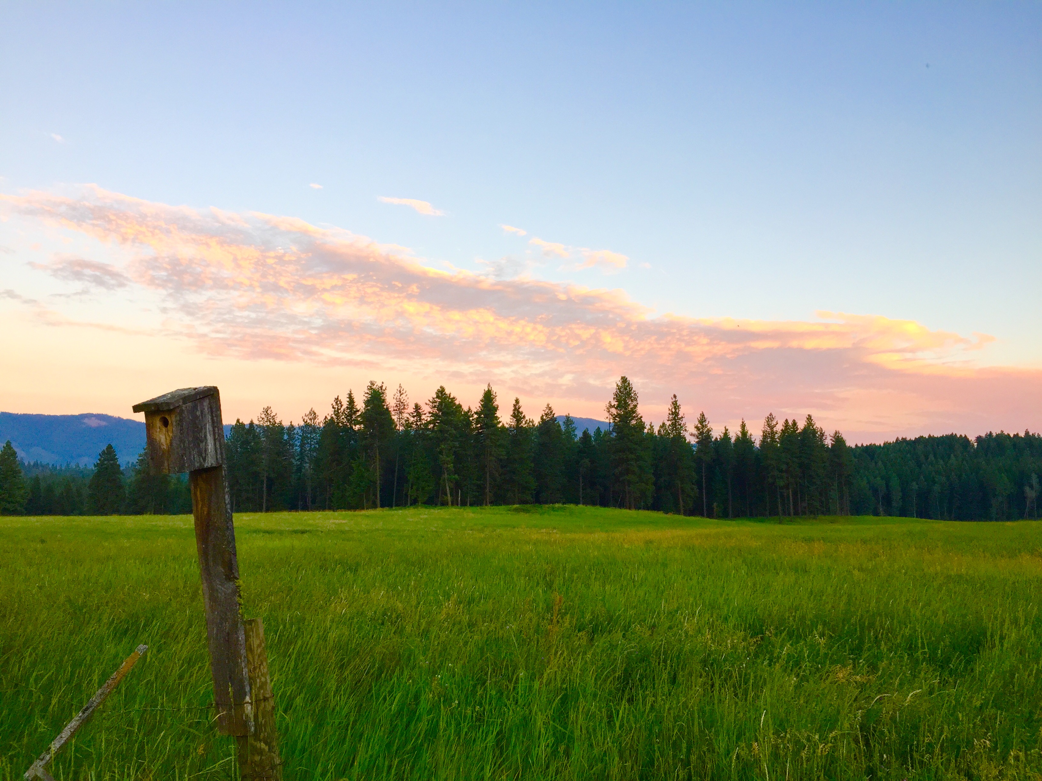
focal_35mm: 29
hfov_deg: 61.7
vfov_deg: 48.2
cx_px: 521
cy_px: 390
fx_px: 873
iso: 50
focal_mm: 4.15
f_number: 2.2
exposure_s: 1/120
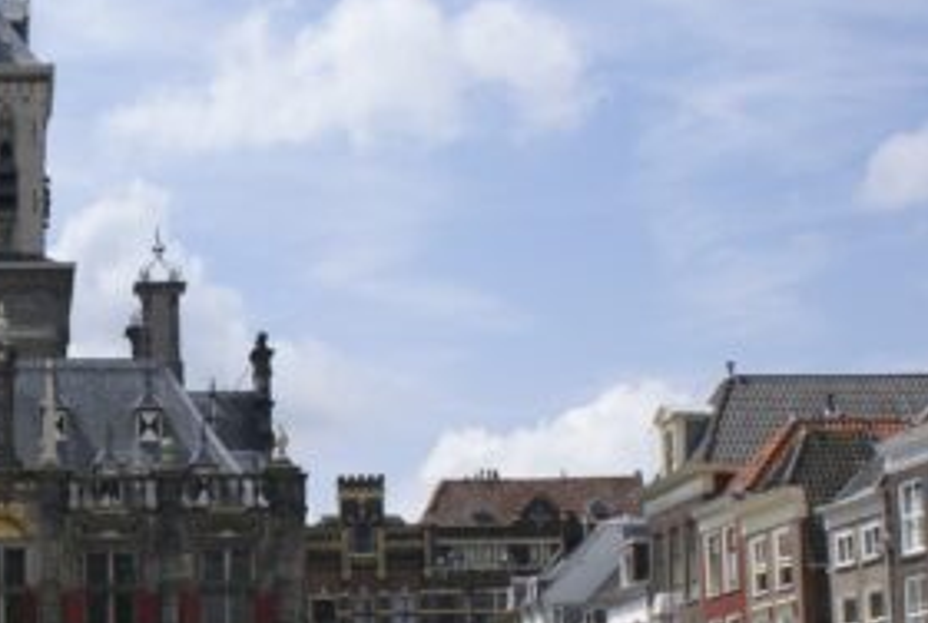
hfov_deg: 21.5
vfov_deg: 15.2
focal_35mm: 90
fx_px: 2325
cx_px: -63
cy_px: 424
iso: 100
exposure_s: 1/160
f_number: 11
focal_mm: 28
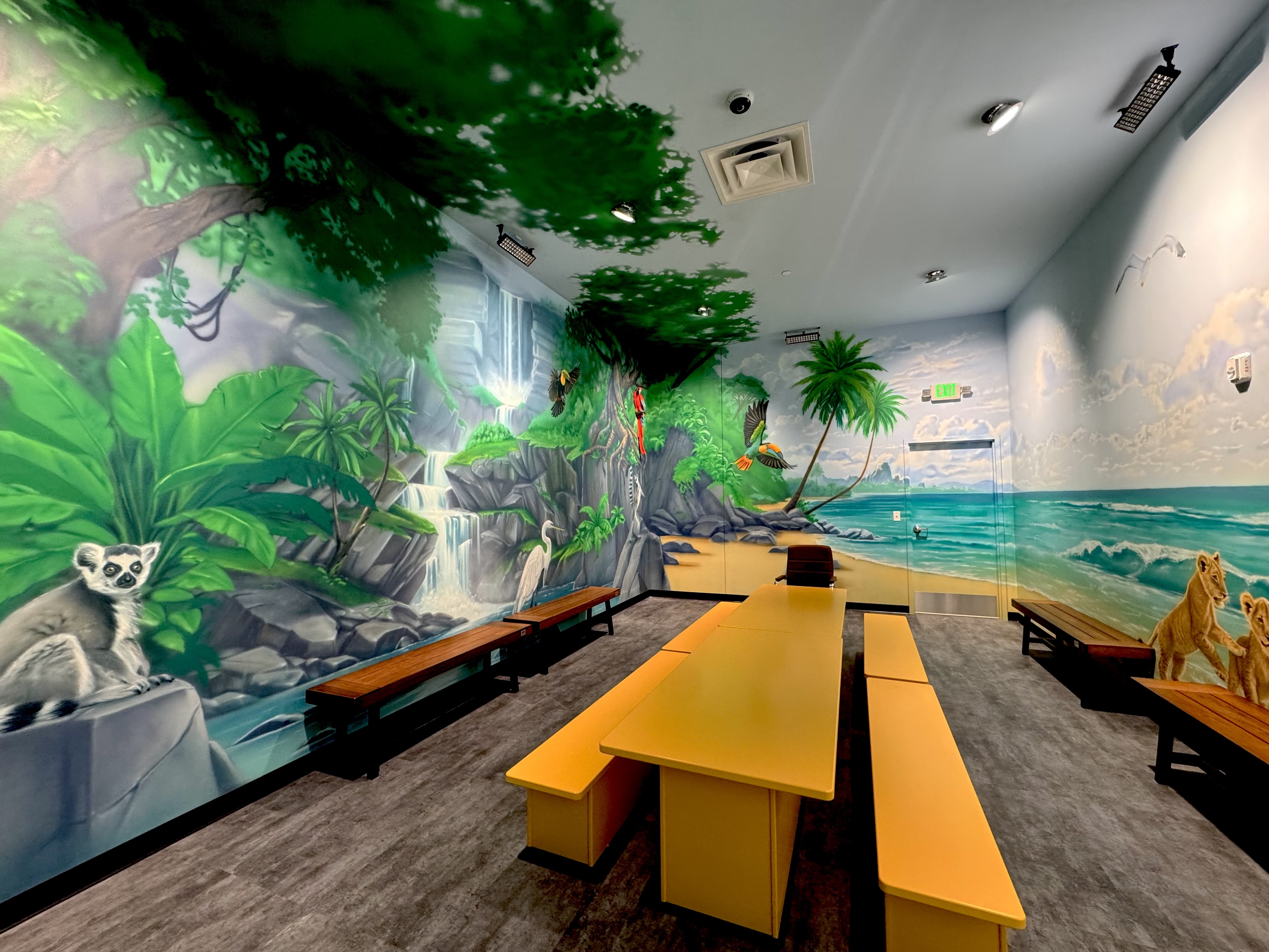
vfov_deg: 85.7
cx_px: 634
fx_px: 513
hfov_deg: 102.1
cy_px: 476
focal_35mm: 14
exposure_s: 1/60
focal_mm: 2.22
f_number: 2.2
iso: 250
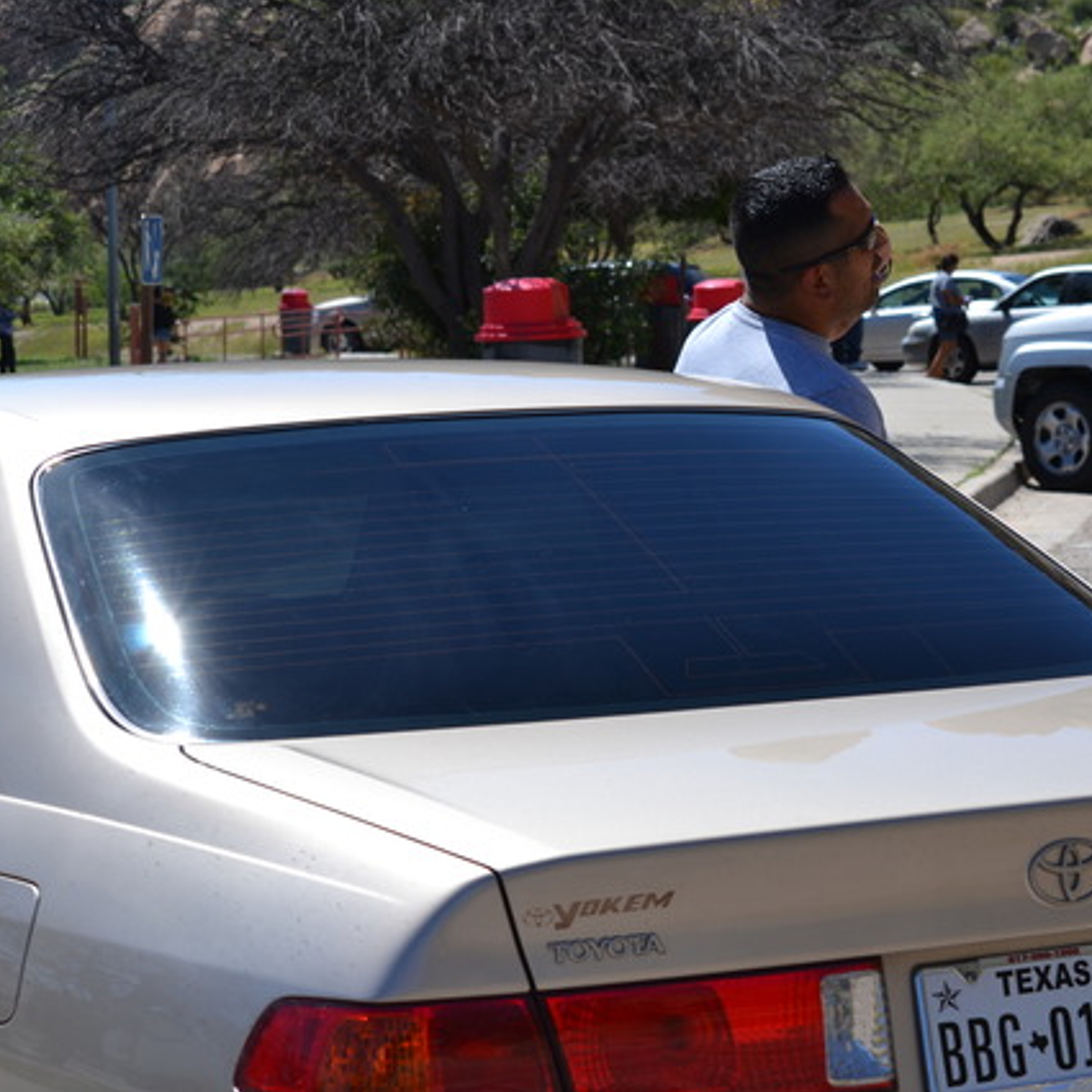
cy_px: 546
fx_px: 3770
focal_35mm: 106
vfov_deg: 16.5
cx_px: 820
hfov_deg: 16.4
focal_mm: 55
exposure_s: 1/250
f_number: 8
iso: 100
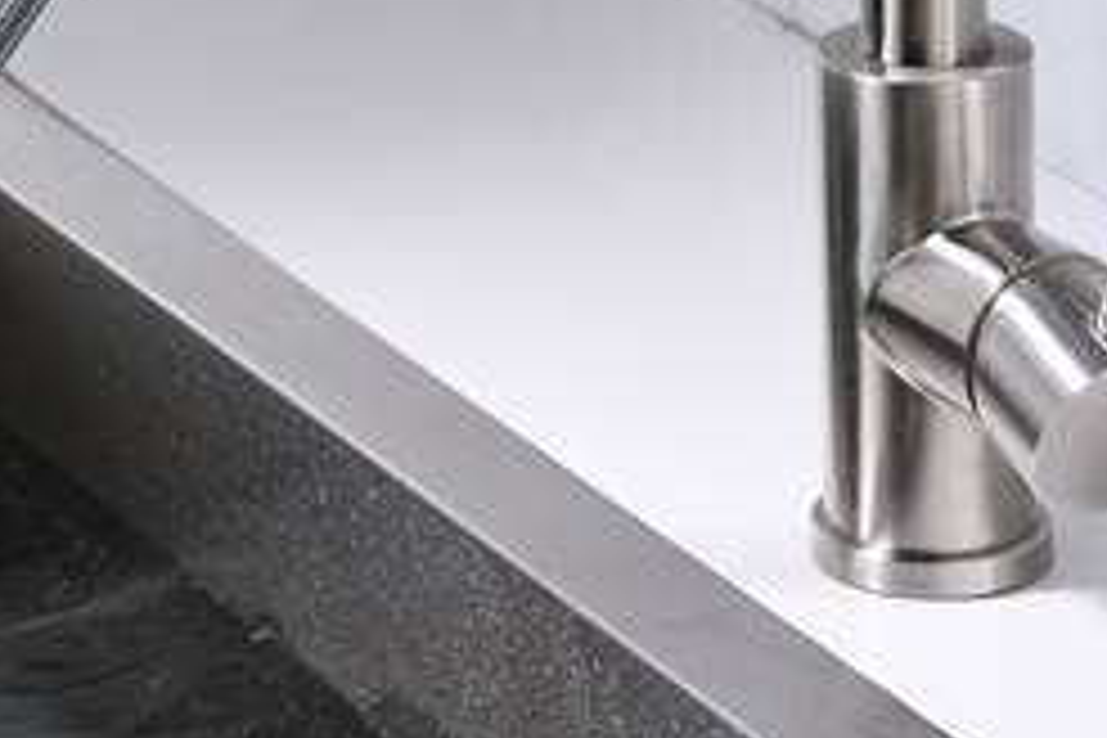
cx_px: -9
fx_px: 7010
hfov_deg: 9.0
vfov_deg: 6.0
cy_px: -277
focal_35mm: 228
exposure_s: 1/100
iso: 100
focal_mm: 70
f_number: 10
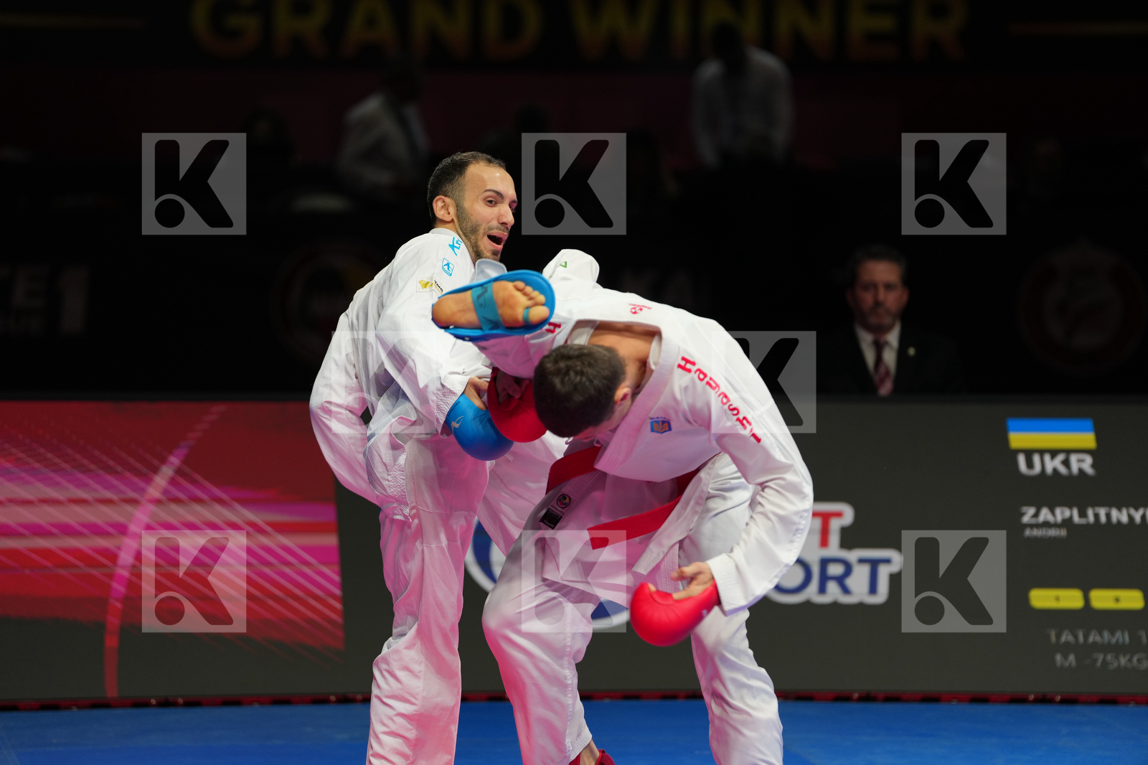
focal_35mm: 200
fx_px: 6376
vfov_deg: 6.9
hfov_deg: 10.3
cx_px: 574
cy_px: 382
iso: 640
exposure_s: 1/1000
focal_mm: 200
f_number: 2.8
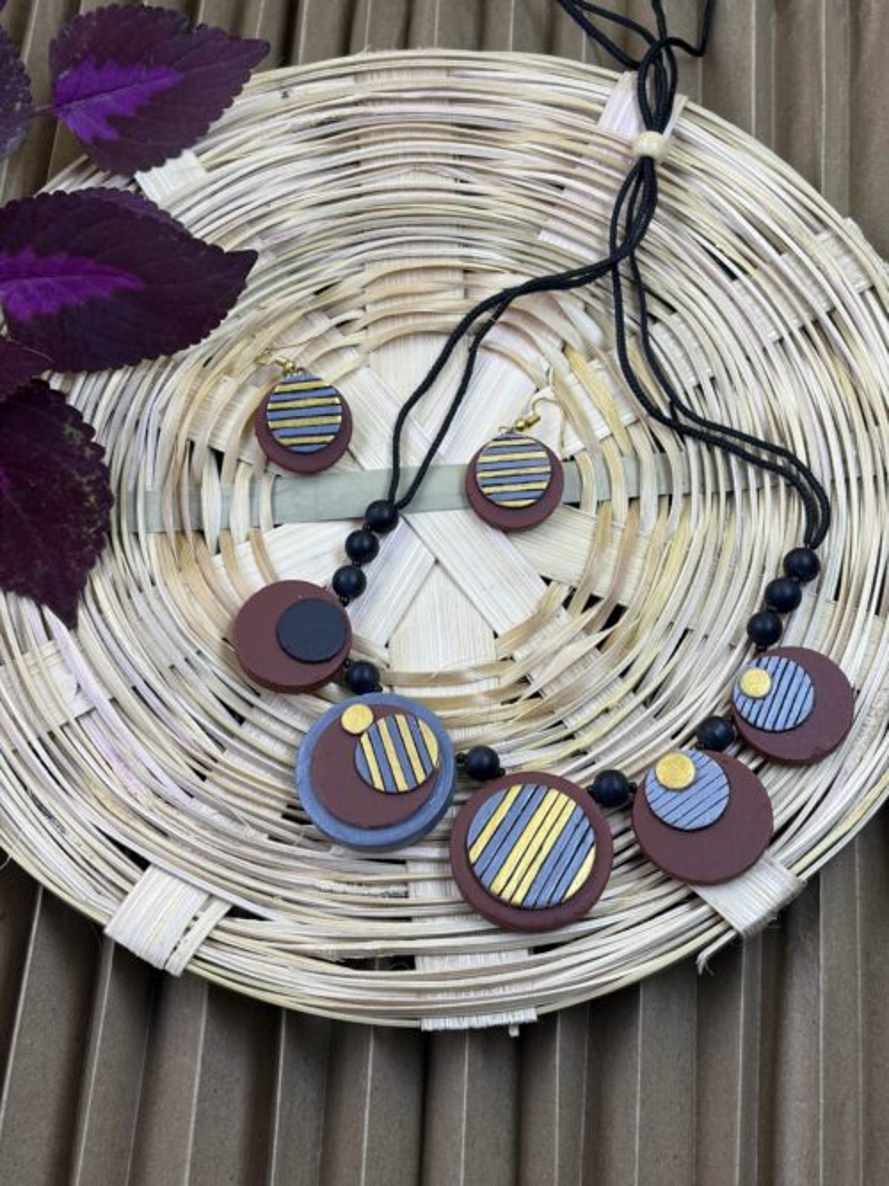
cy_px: 593
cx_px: 444
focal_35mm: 52
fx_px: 1781
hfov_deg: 28.0
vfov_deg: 36.8
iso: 50
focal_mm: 5.96
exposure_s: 1/72
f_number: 1.6
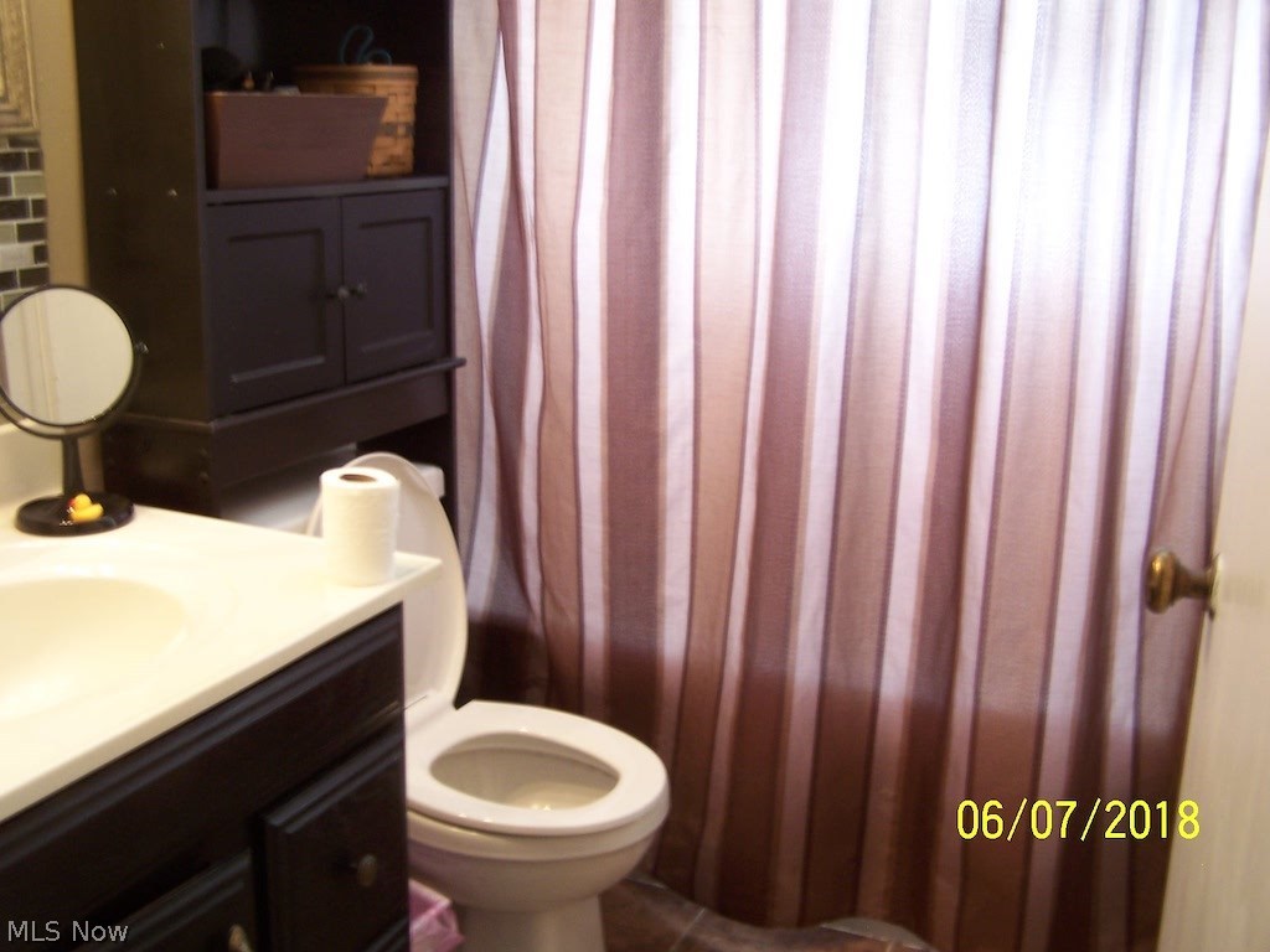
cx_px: 635
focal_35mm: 38
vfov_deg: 37.7
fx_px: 1394
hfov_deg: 49.0
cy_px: 476
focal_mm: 6.3
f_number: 2.8
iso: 80
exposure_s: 1/3
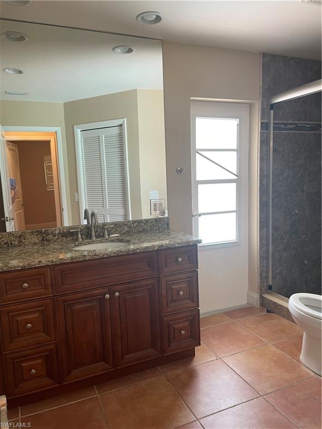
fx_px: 322
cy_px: 214
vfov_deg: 67.3
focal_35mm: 26
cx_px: 161
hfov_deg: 53.1
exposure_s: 1/60
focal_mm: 4.2
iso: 80
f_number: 1.6
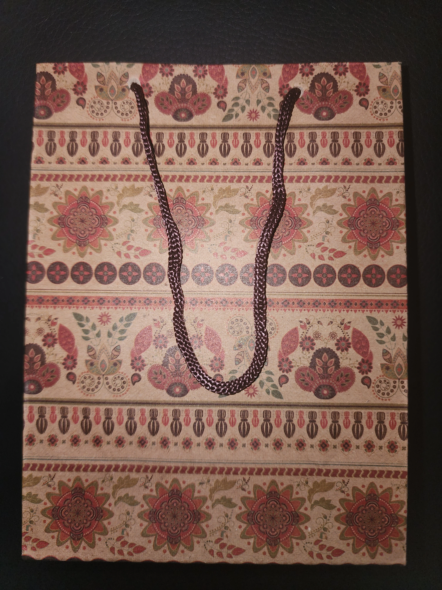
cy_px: 295
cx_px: 221
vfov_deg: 73.9
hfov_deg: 58.9
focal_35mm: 23
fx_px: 392
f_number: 1.8
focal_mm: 6.4
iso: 64
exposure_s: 1/50
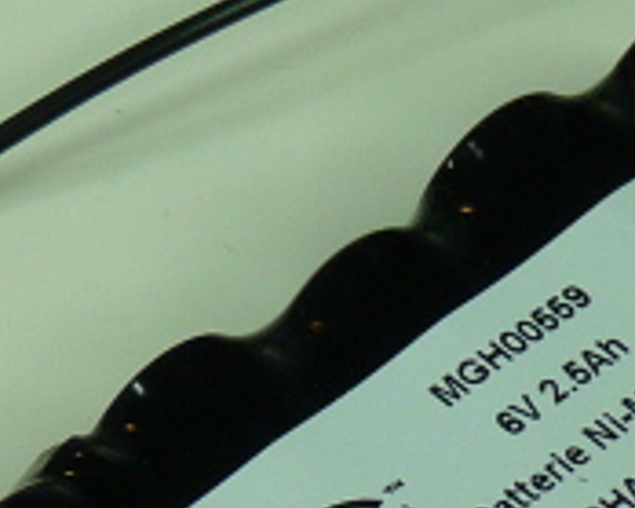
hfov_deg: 4.7
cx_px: 398
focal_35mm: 412
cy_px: 574
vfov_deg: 3.7
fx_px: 7739
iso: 100
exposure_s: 1/60
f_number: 3.4
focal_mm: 11.5
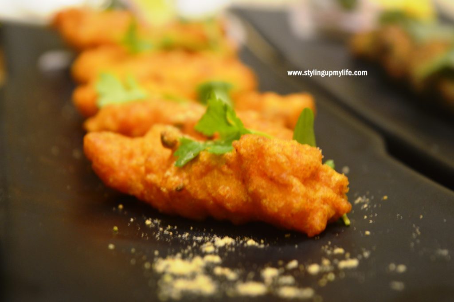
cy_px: 151
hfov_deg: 24.6
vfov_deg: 16.5
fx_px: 1040
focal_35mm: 82
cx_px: 227
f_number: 5.6
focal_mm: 55
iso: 800
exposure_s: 1/4
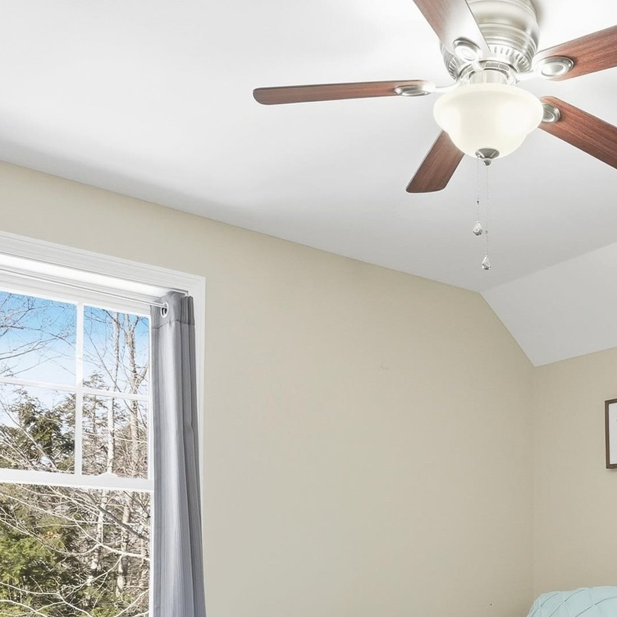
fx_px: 887
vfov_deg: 35.9
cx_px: 446
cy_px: 563
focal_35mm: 44
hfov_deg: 37.6
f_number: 7.1
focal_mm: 12
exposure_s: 1/320
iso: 800
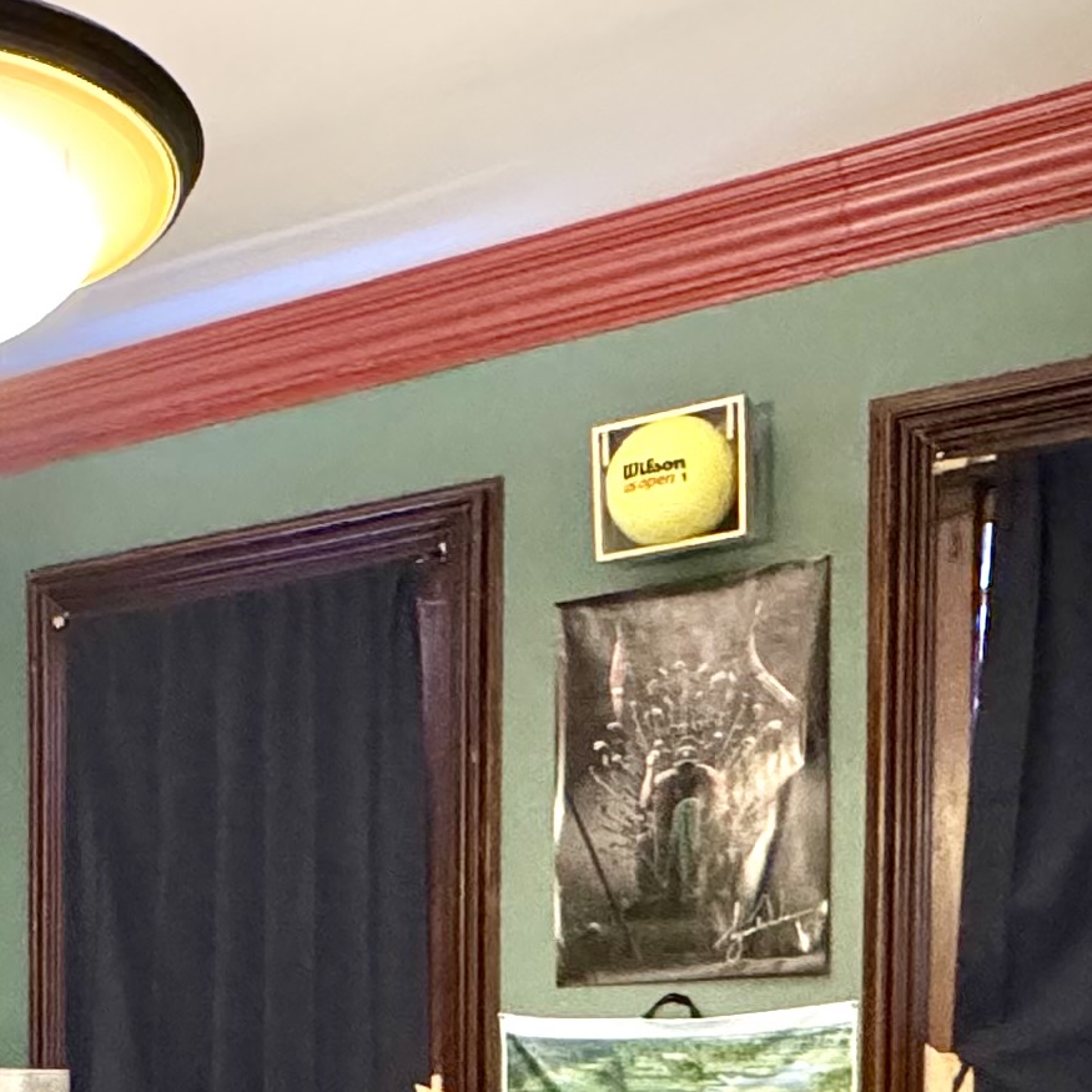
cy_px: 1192
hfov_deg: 27.9
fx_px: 2034
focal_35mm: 57
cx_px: -44
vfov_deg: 27.6
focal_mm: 2.22
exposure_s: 1/40
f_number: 2.2
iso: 1000
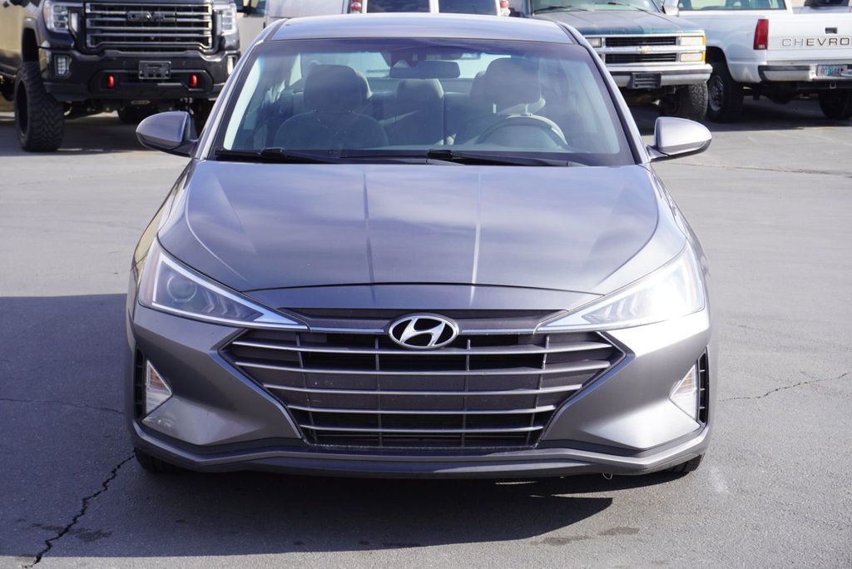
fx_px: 1776
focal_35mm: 75
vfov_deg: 18.2
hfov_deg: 27.0
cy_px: 284
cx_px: 426
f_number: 8
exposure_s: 1/100
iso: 100
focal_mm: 50
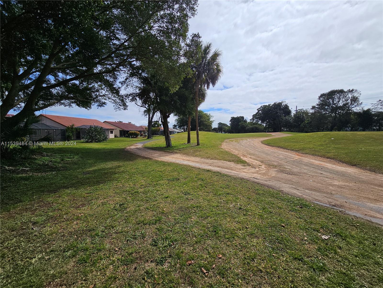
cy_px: 144
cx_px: 192
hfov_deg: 106.2
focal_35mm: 13
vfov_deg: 89.9
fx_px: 144
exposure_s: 1/5130
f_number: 2.2
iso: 50
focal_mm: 2.2
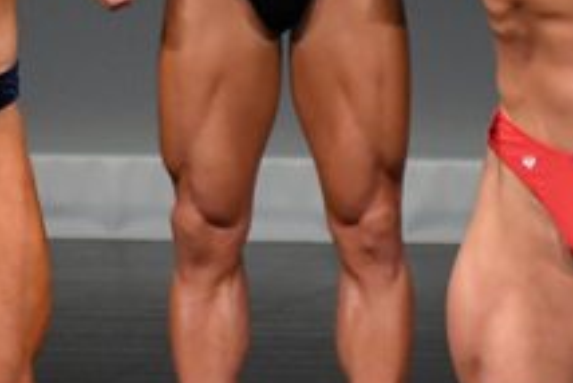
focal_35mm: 1628
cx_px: 154
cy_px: 121
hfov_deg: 1.3
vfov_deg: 0.8
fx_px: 25929
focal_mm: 300
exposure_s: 1/400
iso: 4000
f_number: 5.6
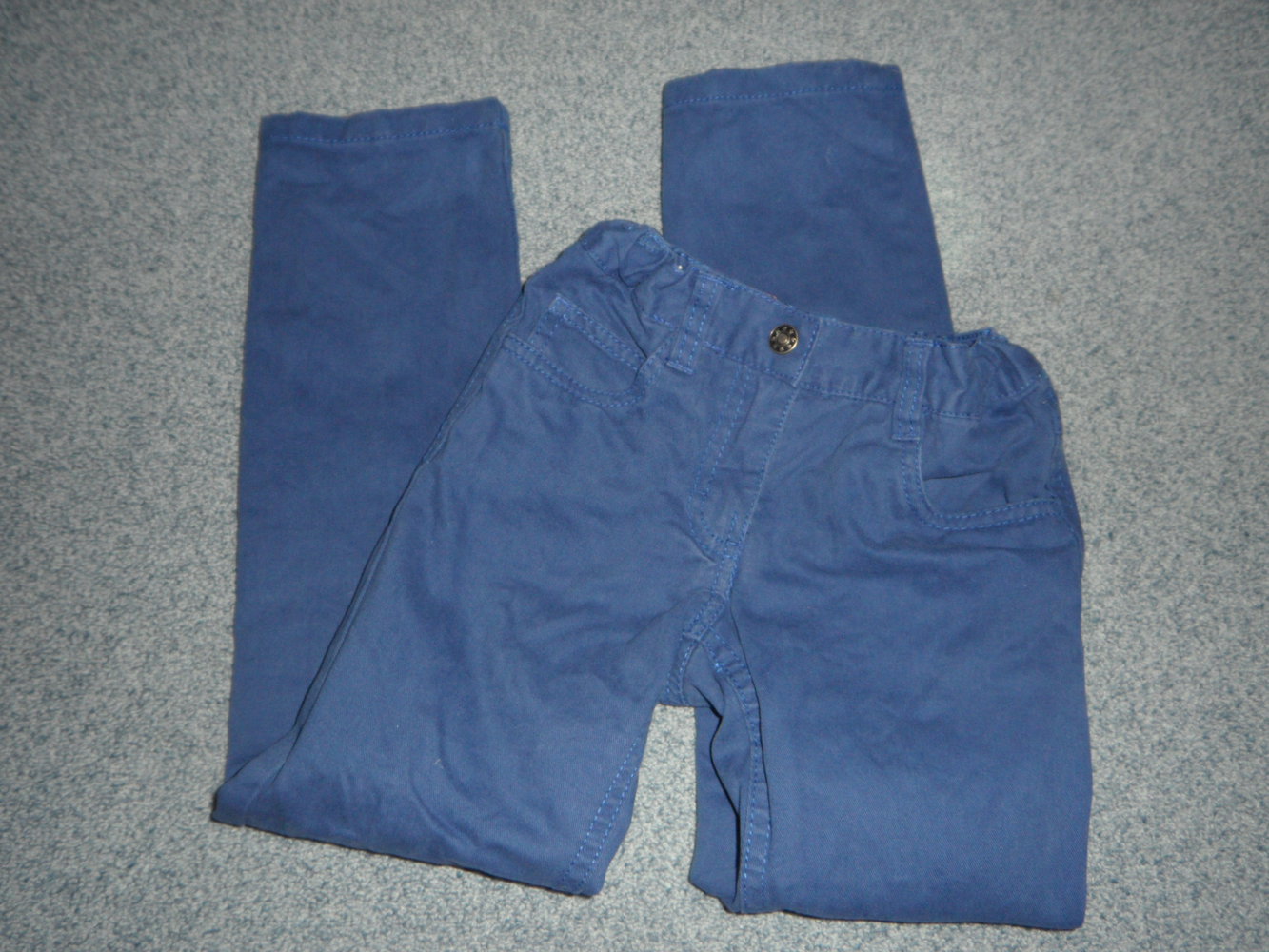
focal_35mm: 28
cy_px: 476
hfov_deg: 63.4
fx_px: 1027
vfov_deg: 49.8
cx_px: 634
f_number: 8.8
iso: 120
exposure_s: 1/10
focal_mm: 4.8
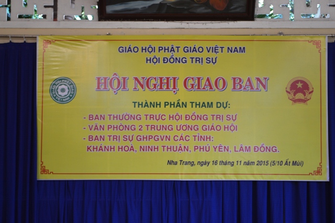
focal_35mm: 72
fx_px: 670
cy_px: 112
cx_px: 168
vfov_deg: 18.9
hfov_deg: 28.1
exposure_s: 1/40
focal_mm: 48
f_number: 5.6
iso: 400
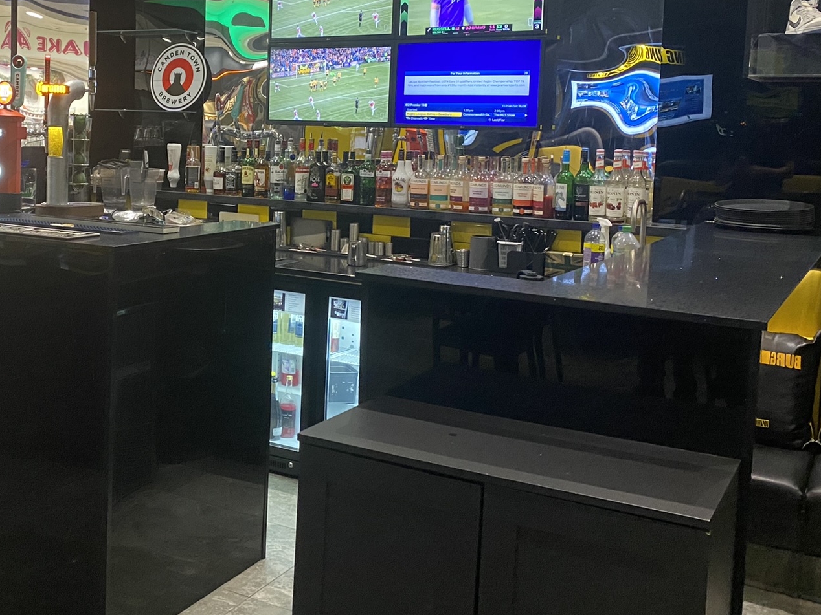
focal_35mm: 42
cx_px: 232
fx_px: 996
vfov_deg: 33.9
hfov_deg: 43.7
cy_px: 189
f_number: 1.8
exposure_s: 1/50
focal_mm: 4.25
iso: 400
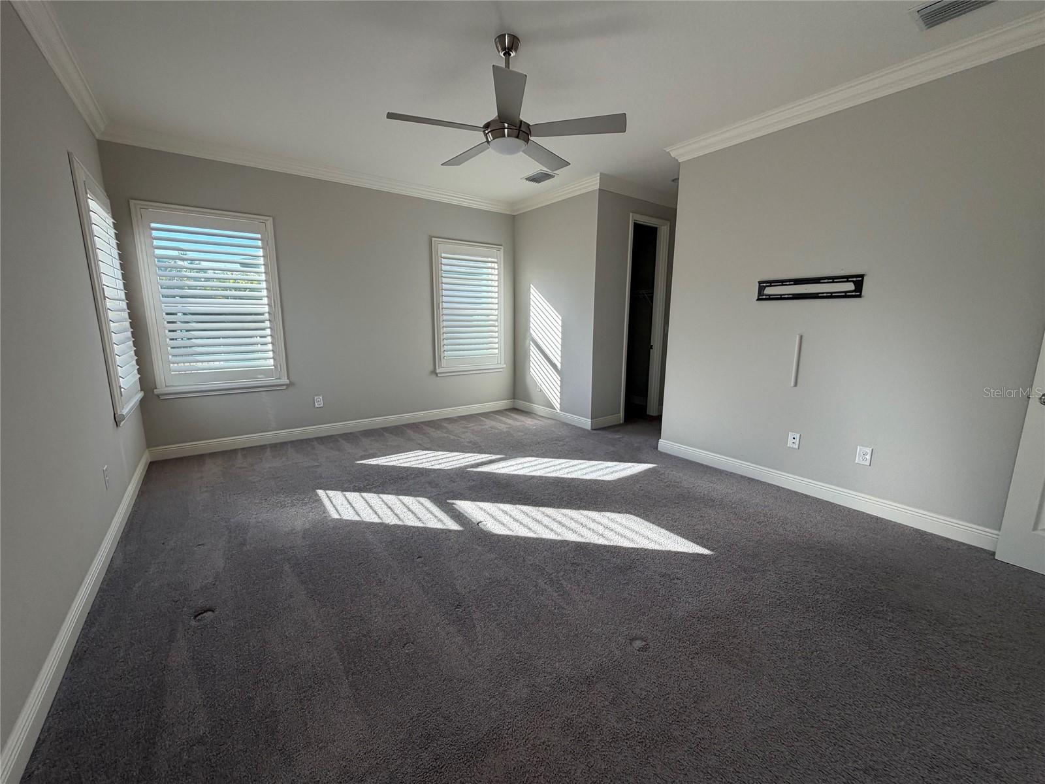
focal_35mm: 14
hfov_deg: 102.1
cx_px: 522
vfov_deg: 85.7
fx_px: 423
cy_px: 392
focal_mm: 2.22
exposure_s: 1/121
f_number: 2.2
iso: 50
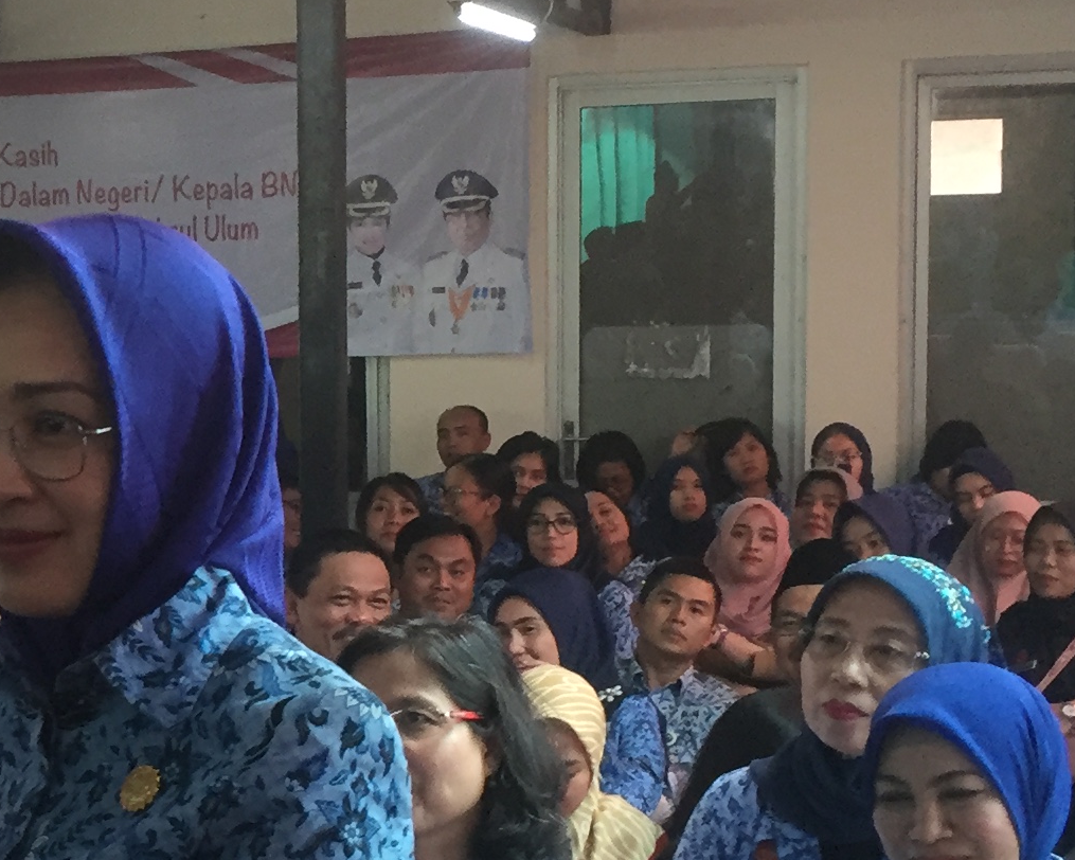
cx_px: -115
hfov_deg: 20.1
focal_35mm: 91
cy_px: 497
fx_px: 2895
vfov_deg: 16.9
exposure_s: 1/33
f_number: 2.2
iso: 80
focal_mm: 4.15
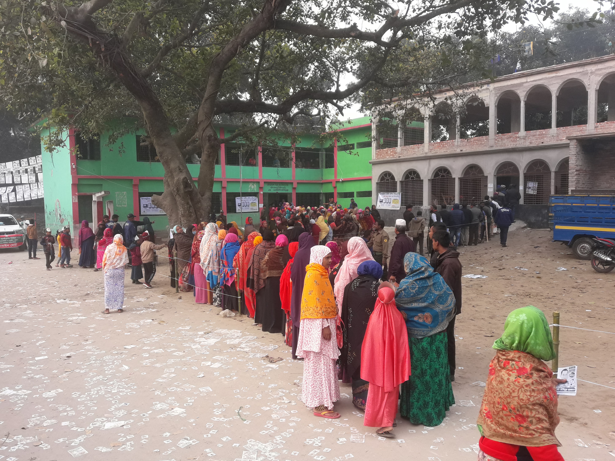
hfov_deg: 61.7
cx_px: 298
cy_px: 238
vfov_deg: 48.2
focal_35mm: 29
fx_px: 515
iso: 40
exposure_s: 1/293
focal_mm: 3.7
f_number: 1.9
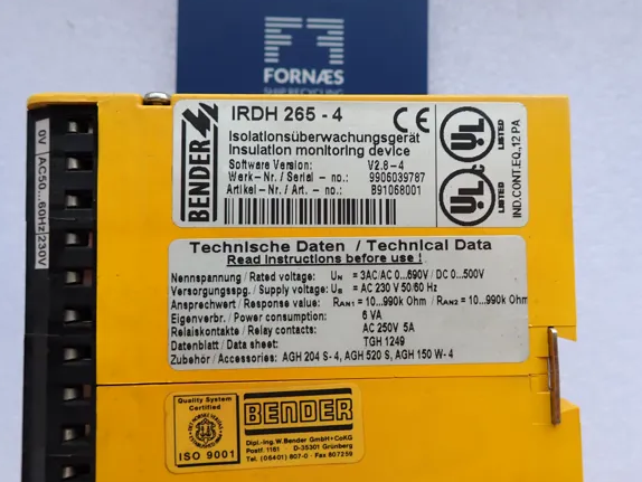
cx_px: 338
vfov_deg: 51.4
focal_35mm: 27
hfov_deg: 65.3
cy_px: 244
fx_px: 501
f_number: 2.8
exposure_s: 1/160
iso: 100
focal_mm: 4.5
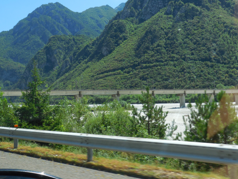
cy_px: 89
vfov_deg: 29.1
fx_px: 344
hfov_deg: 38.2
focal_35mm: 50
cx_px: 120
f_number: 4.8
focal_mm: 8.8
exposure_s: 1/400
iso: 125
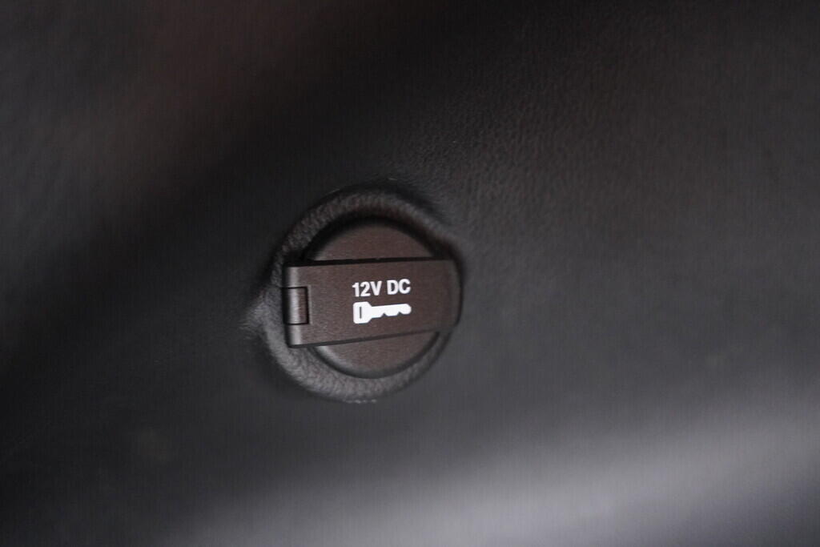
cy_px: 274
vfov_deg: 36.9
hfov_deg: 53.1
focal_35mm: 36
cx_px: 410
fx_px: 820
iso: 3200
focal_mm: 24
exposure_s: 1/40
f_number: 2.8
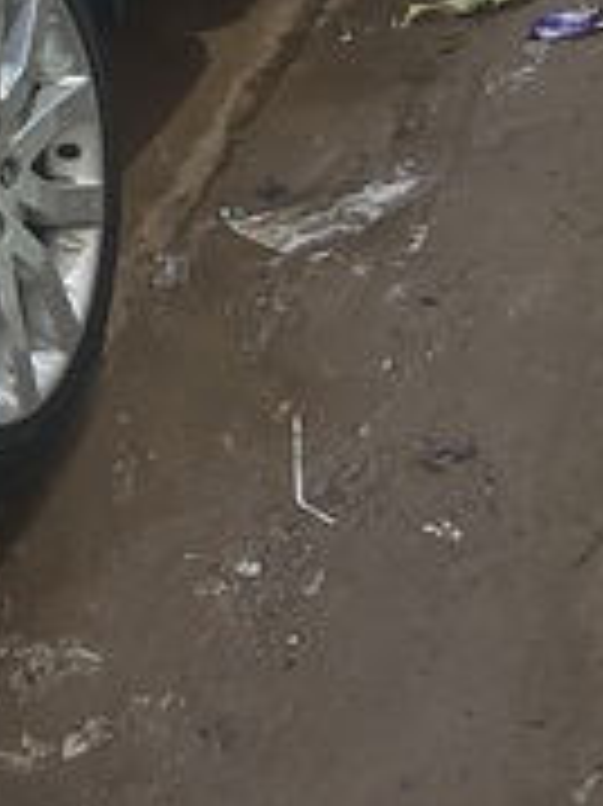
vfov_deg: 20.1
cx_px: -27
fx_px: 2023
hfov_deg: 16.5
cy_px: -315
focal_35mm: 87
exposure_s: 1/50
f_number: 1.5
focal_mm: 5.7
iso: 500
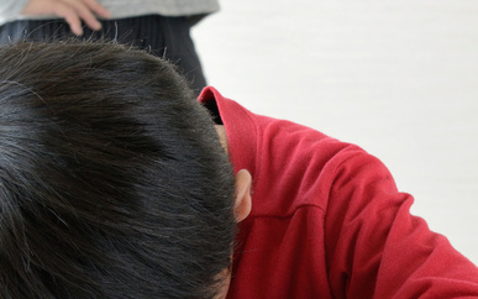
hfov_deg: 14.4
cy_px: 86
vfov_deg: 9.0
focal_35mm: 145
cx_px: 311
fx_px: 1889
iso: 800
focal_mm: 55
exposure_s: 1/30
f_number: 10
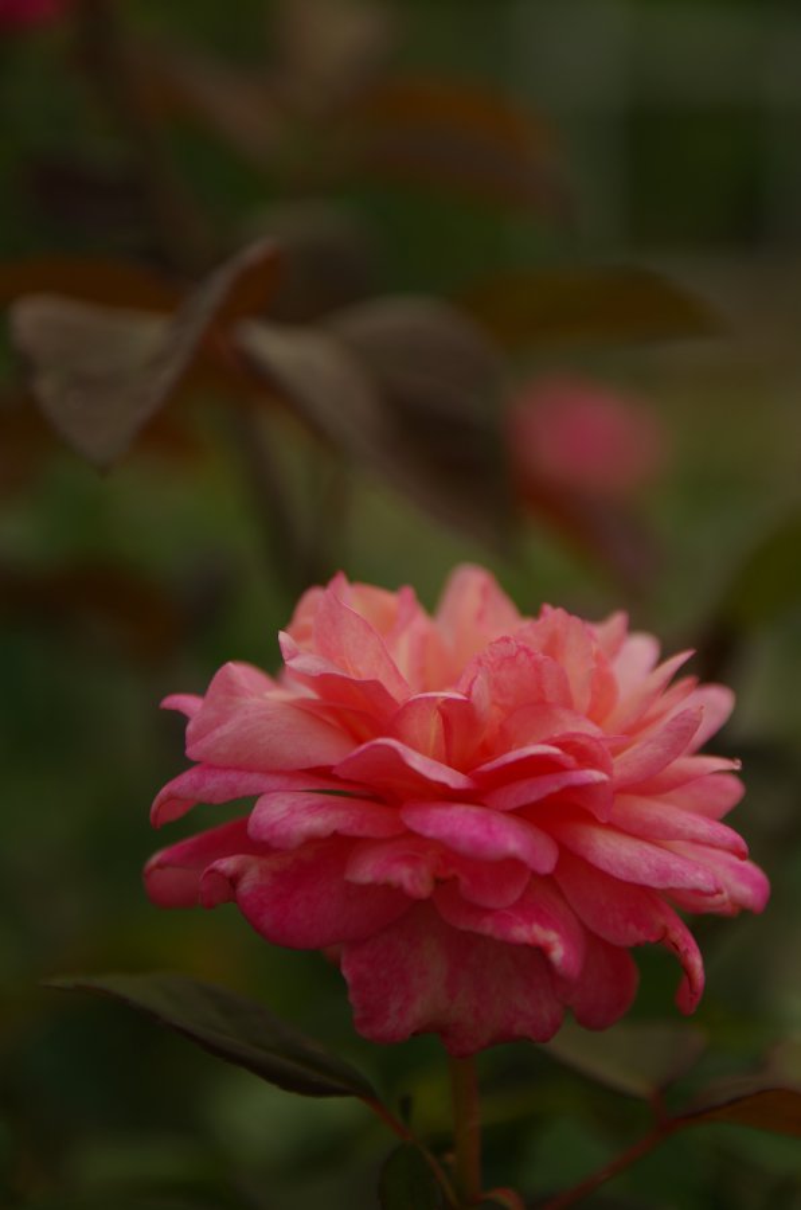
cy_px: 605
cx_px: 400
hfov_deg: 13.0
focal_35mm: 105
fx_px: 3520
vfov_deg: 19.5
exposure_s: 1/750
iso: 100
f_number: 4
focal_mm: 70
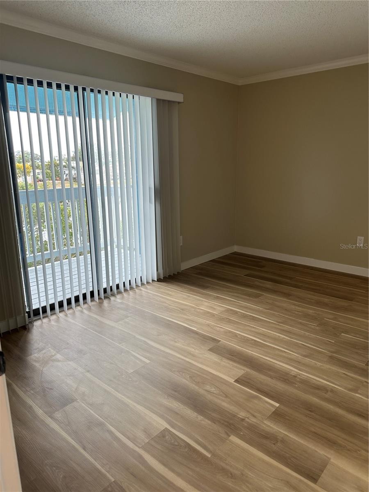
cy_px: 246
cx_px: 184
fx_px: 341
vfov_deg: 71.6
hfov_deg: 56.8
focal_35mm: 24
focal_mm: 6.86
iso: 80
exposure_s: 1/120
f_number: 1.78
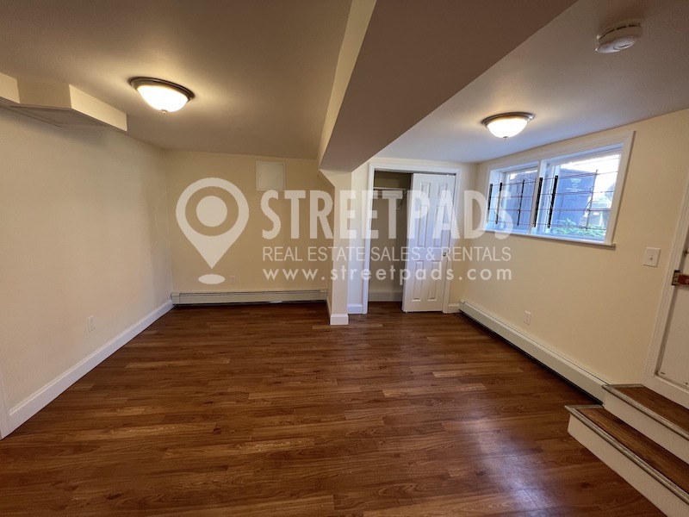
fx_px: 259
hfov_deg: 106.2
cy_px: 258
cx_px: 344
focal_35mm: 13
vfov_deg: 89.9
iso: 200
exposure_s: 1/60
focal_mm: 1.57
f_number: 1.8
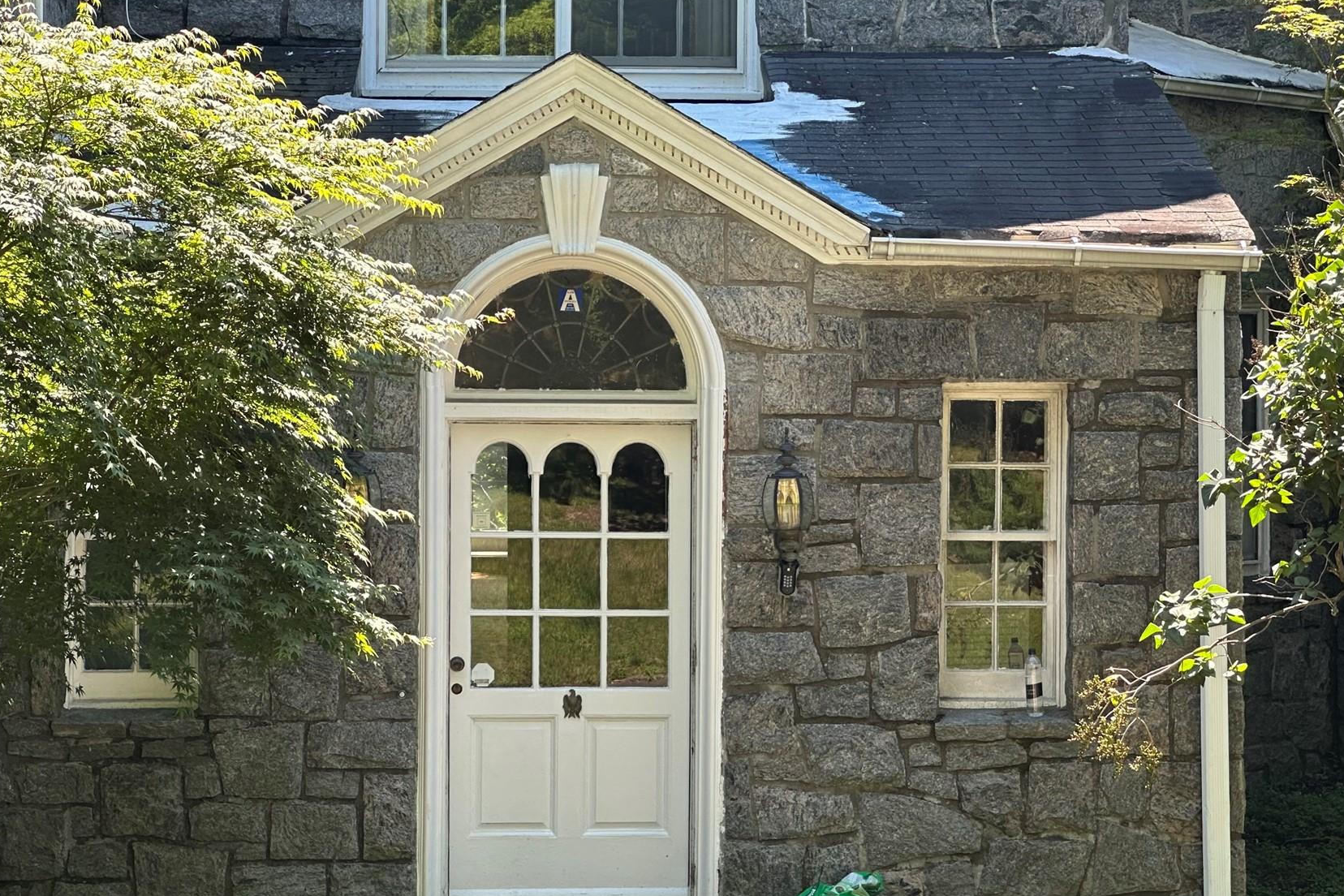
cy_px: 333
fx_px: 3696
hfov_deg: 20.6
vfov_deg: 13.8
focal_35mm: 99
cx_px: 775
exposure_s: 1/99
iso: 32
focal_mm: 9
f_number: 2.8
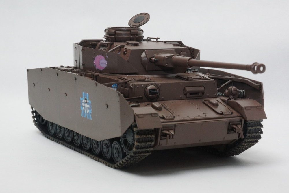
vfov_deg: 12.2
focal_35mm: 112
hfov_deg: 18.2
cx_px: 144
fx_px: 903
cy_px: 96
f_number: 25
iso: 800
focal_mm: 75
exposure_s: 1/80
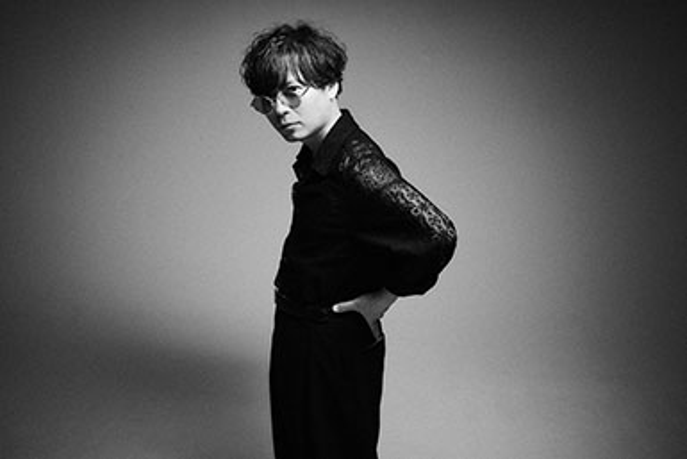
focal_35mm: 30
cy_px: 230
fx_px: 573
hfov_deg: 61.9
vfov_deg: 43.6
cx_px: 344
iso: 800
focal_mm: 30
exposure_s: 1/50
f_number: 11
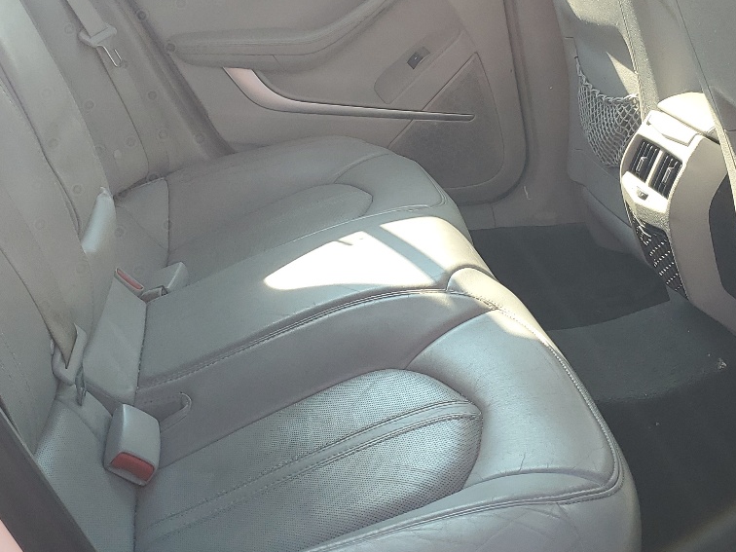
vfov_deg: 26.2
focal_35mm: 55
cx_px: 436
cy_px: 138
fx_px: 1169
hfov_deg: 34.8
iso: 50
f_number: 1.5
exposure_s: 1/435
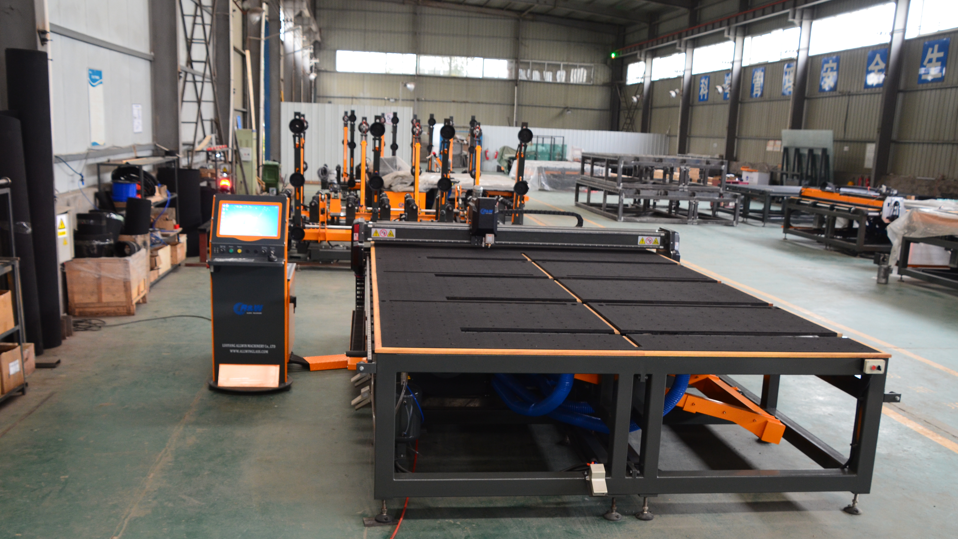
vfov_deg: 33.6
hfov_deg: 56.6
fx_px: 889
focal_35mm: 35
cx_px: 476
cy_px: 319
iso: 800
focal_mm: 22
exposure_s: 1/6
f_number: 5.6
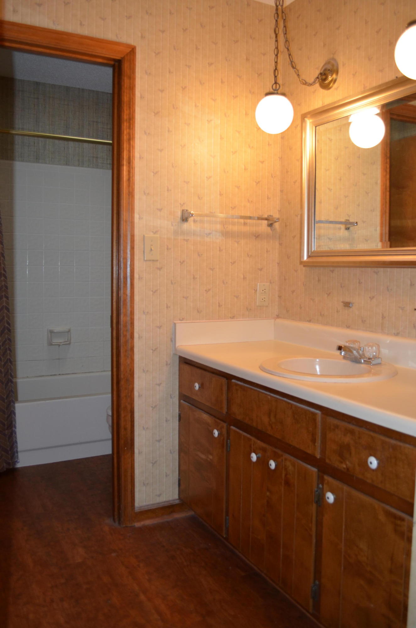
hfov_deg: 43.4
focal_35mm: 30
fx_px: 522
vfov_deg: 62.0
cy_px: 314
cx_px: 208
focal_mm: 20
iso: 400
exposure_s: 1/80
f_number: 3.8
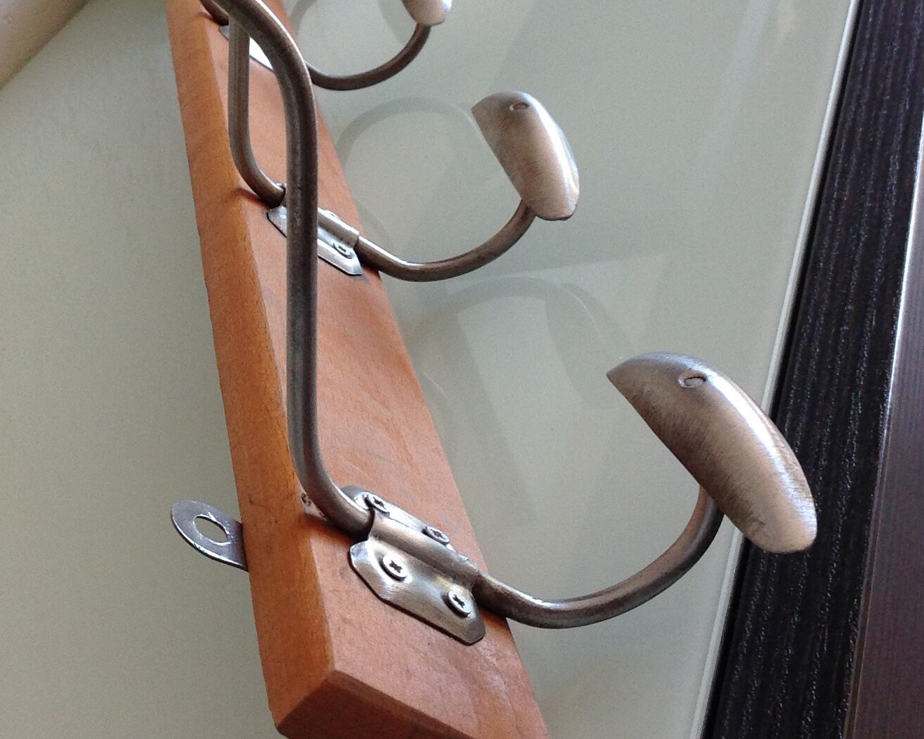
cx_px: 265
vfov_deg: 22.6
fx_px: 1832
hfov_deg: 28.0
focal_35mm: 67
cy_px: 199
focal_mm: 4.28
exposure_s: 1/120
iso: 80
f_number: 2.4
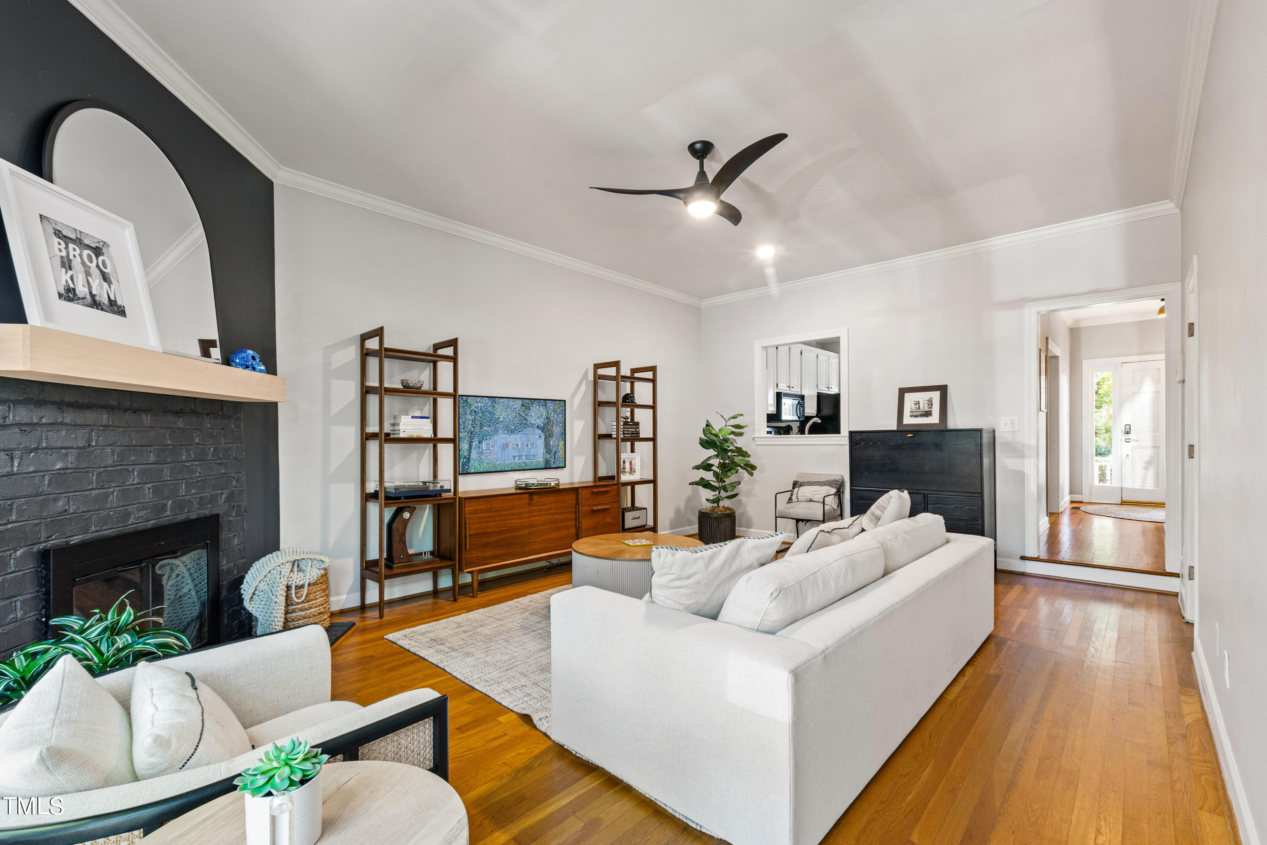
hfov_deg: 100.4
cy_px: 422
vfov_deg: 77.3
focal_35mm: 15
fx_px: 528
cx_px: 634
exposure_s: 1.6
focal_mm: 10
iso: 100
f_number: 8
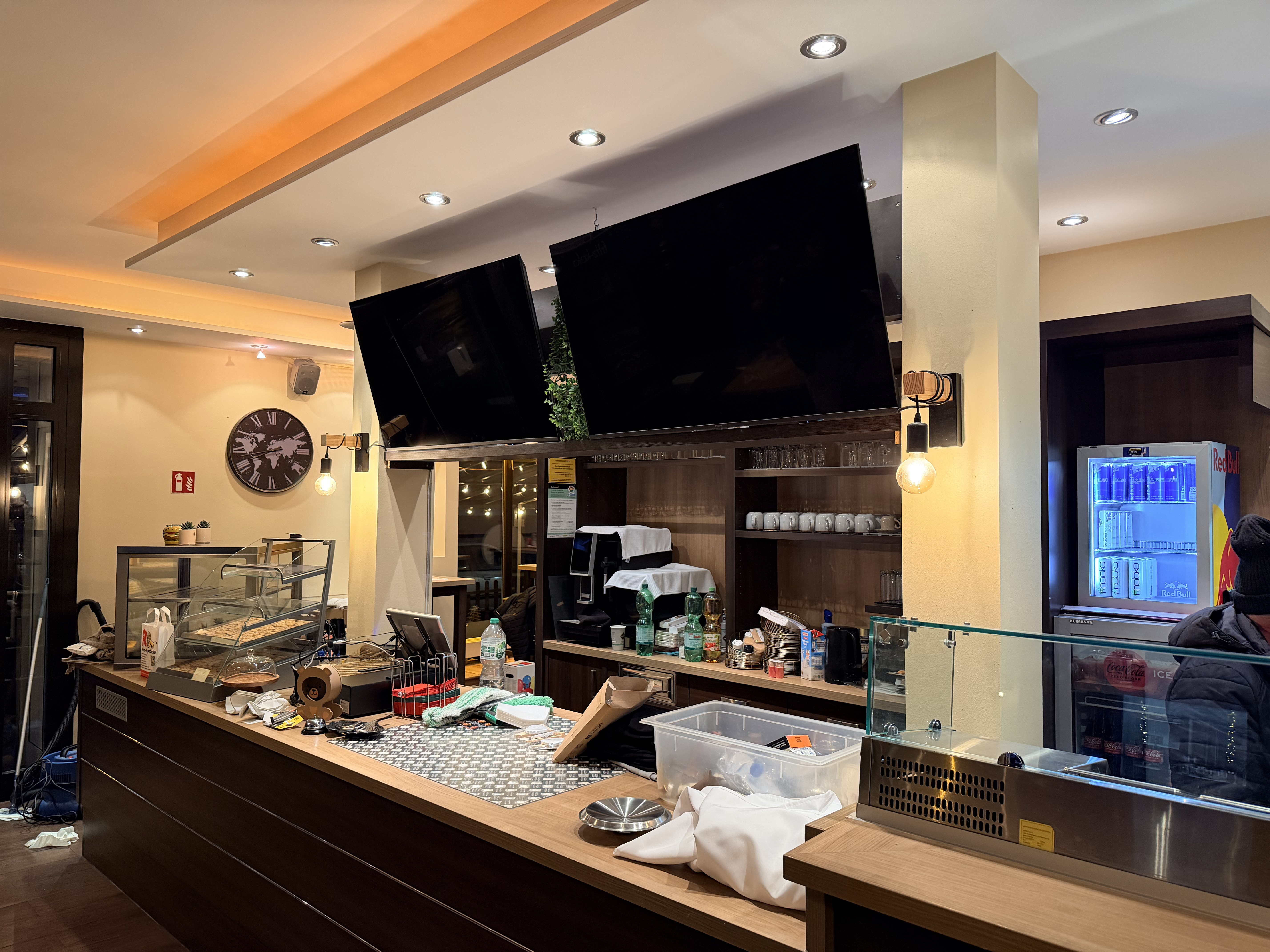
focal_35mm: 24
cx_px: 635
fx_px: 881
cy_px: 476
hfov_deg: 71.6
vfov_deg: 56.8
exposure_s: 1/50
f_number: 1.78
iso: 400
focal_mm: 6.76
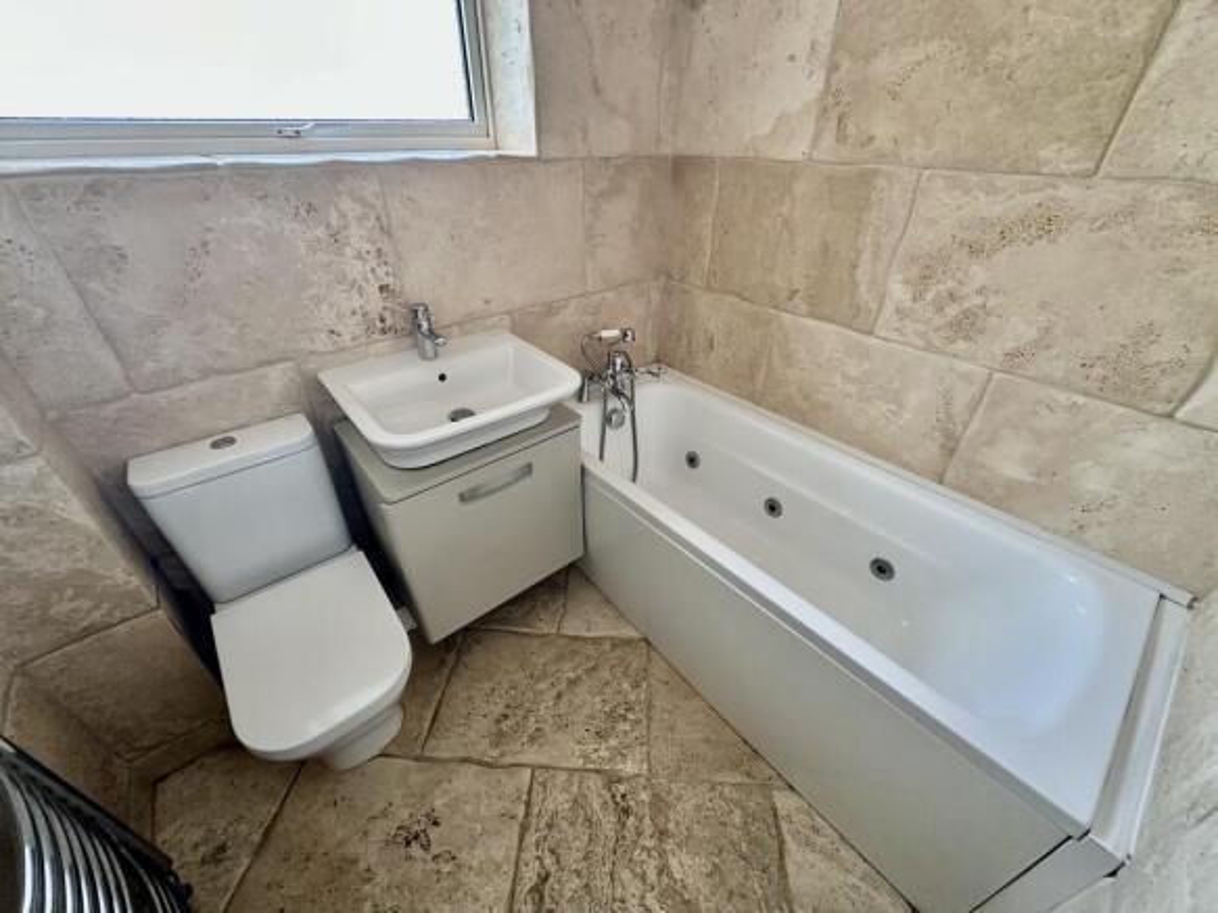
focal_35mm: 14
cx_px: 609
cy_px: 456
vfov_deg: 85.7
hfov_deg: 102.1
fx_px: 493
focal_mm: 2.22
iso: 320
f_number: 2.2
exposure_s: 1/92
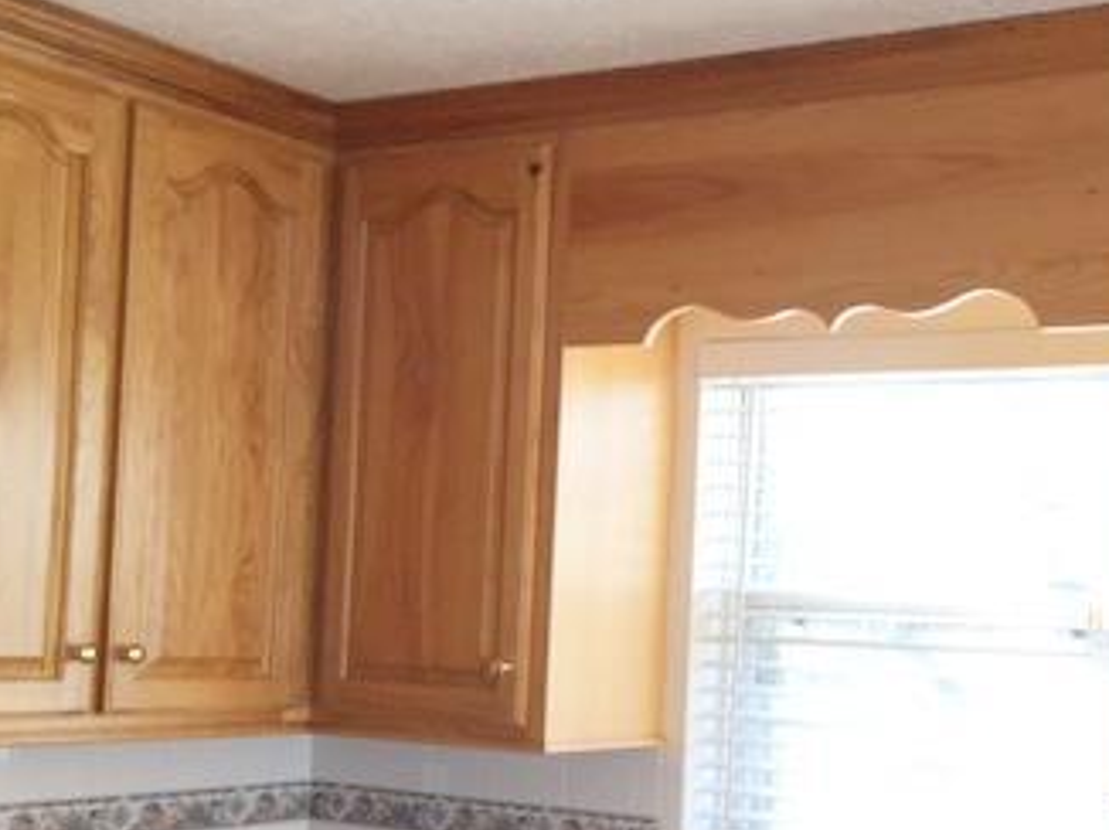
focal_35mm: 57
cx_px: 939
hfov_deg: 32.6
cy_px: 575
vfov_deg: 25.4
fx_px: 1825
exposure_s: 1/30
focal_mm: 4.15
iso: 64
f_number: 2.2
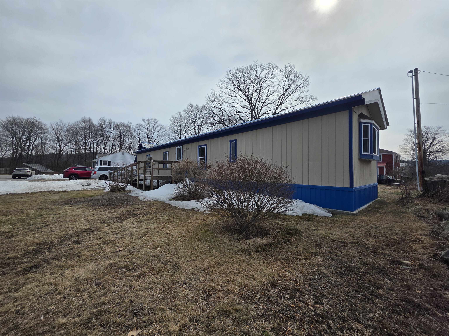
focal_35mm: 13
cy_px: 168
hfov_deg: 106.2
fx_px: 169
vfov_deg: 89.9
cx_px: 224
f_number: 1.9
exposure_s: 1/3220
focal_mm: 2.2
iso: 40
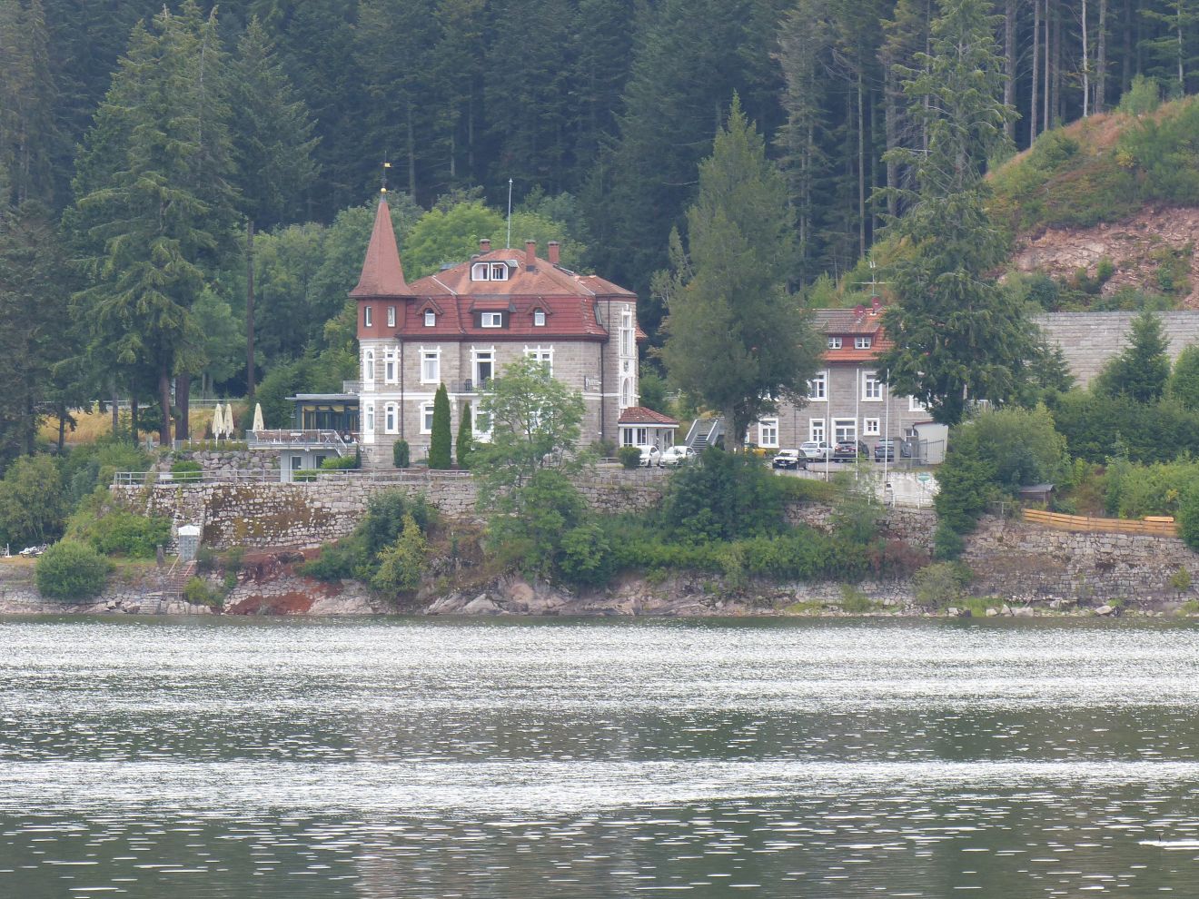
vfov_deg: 5.8
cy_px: 450
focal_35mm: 255
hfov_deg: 7.8
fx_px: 8832
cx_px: 600
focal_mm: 41.8
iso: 100
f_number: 4
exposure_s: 1/160
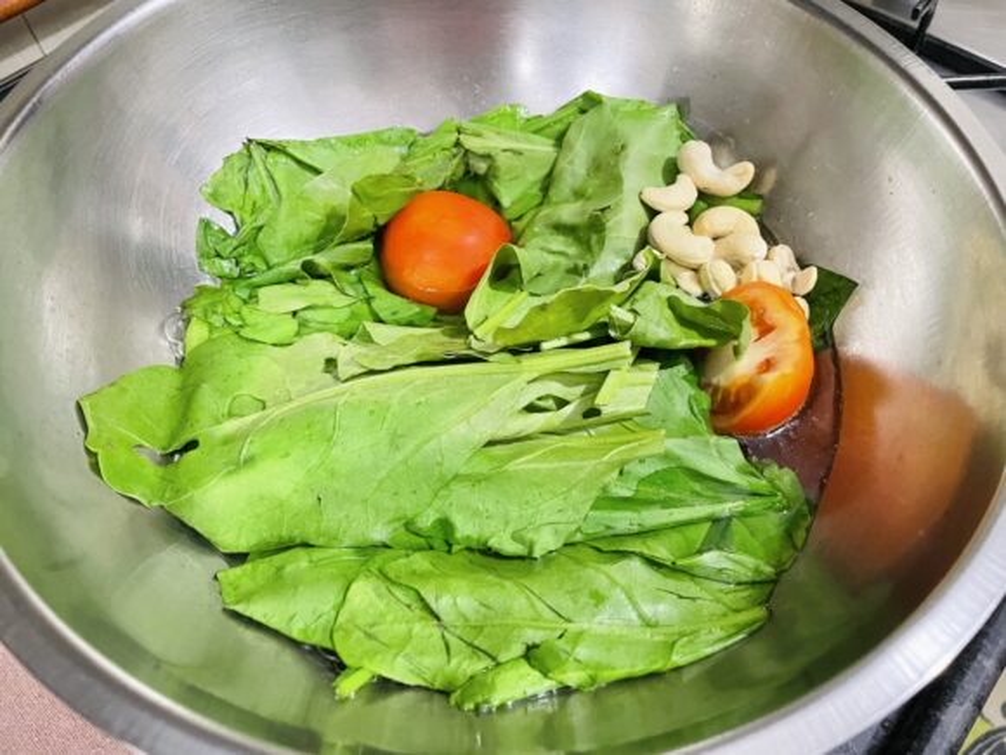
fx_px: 756
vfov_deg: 53.1
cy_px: 378
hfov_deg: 67.3
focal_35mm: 26
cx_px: 503
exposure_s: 1/50
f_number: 1.6
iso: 500
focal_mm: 4.2
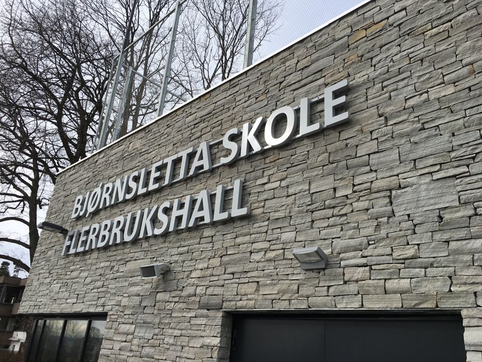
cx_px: 241
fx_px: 404
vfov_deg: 48.2
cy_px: 181
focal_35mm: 29
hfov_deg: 61.6
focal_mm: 4.15
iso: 25
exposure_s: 1/1183
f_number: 2.2
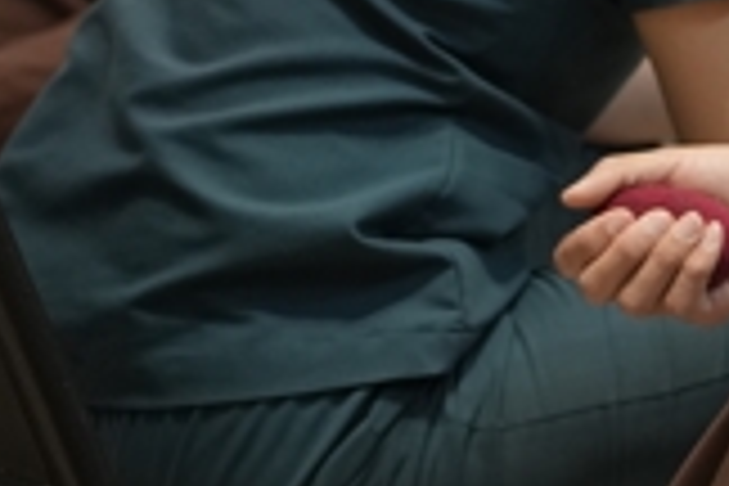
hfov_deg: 10.4
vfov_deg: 7.1
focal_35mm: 188
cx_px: 1246
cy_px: -403
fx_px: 3807
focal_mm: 47
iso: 2000
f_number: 2.5
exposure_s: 1/320
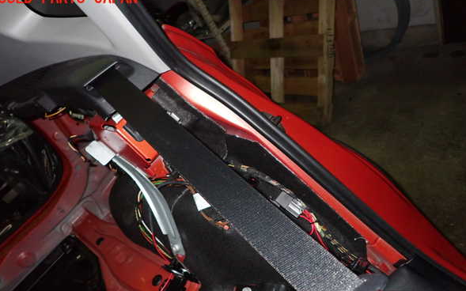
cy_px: 166
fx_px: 343
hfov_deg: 68.4
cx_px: 231
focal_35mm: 27
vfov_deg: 45.9
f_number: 5.6
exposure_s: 1/30
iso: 800
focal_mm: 4.5
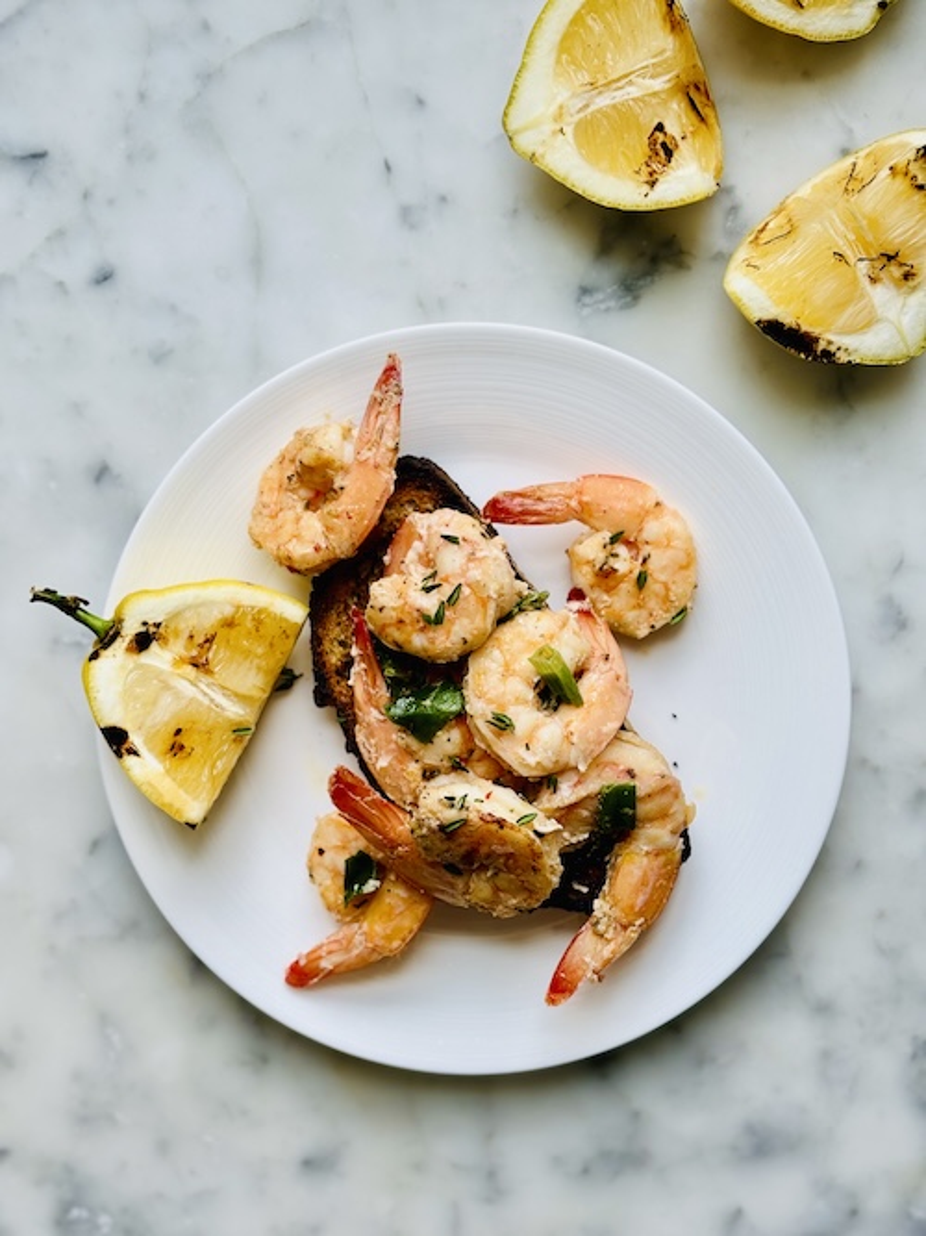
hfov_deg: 28.0
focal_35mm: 52
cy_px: 618
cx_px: 463
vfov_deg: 36.8
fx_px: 1855
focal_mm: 5.96
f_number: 1.6
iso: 32
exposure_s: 1/122
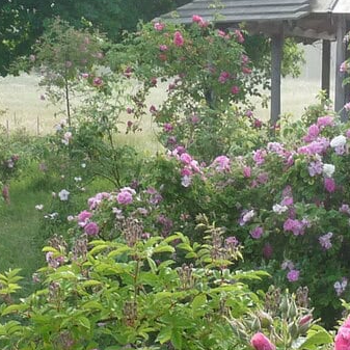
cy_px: 258
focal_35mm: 120
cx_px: 312
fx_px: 1373
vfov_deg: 14.5
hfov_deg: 14.4
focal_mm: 4.8
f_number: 4
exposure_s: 1/100
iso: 100
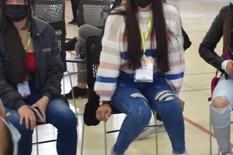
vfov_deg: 11.7
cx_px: 238
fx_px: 754
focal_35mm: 117
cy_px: 86
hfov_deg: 17.1
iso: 1100
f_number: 4
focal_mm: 25
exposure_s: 1/60
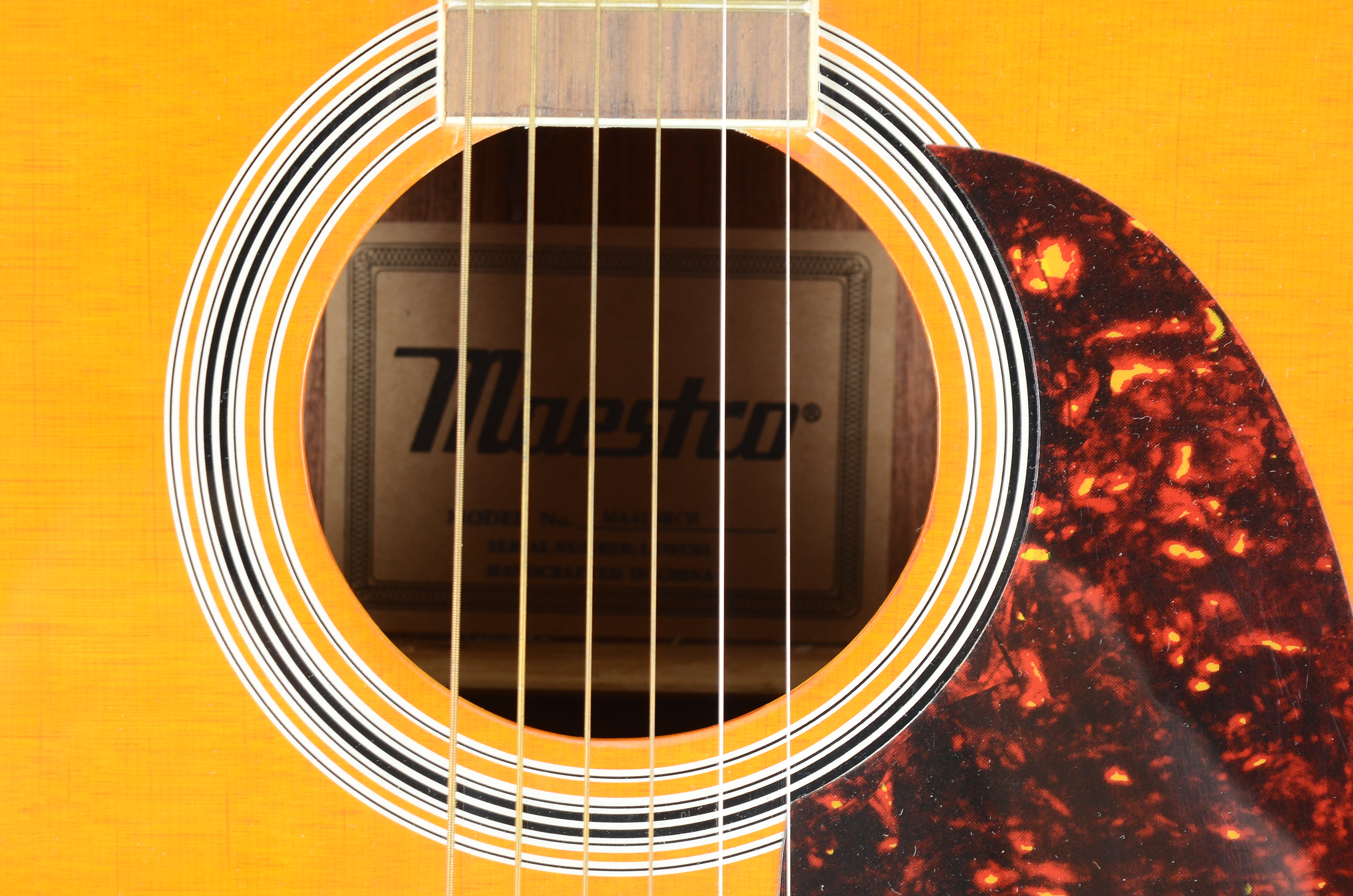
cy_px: 448
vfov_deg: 16.5
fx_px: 3094
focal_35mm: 82
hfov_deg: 24.7
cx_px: 676
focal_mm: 55
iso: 320
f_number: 9
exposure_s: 1/60
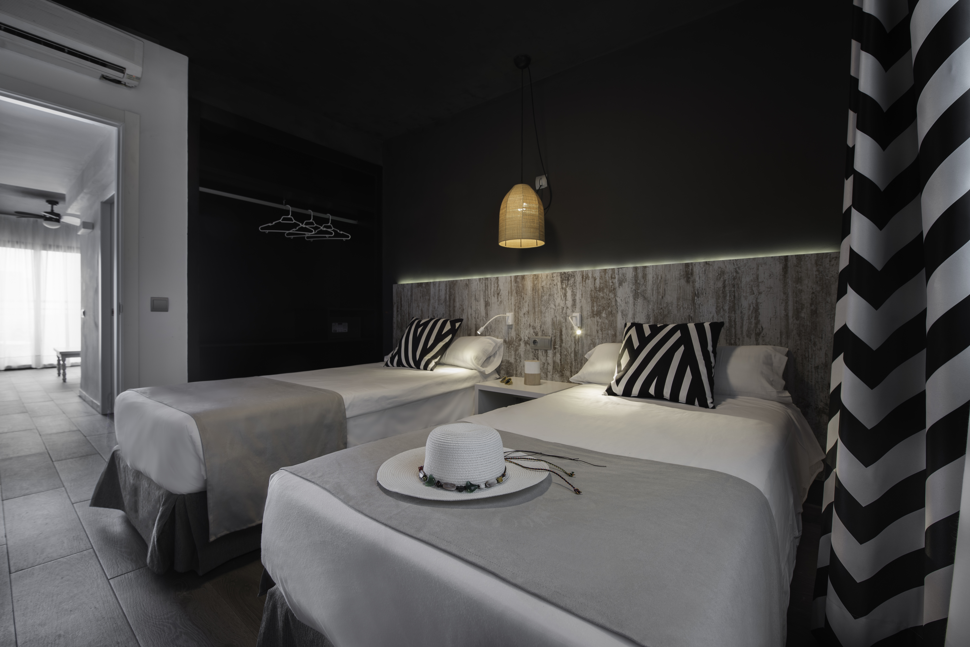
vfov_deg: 73.8
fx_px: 431
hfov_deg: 96.7
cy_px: 324
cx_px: 485
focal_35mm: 16
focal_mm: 16
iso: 100
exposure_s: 1/2.5
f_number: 8
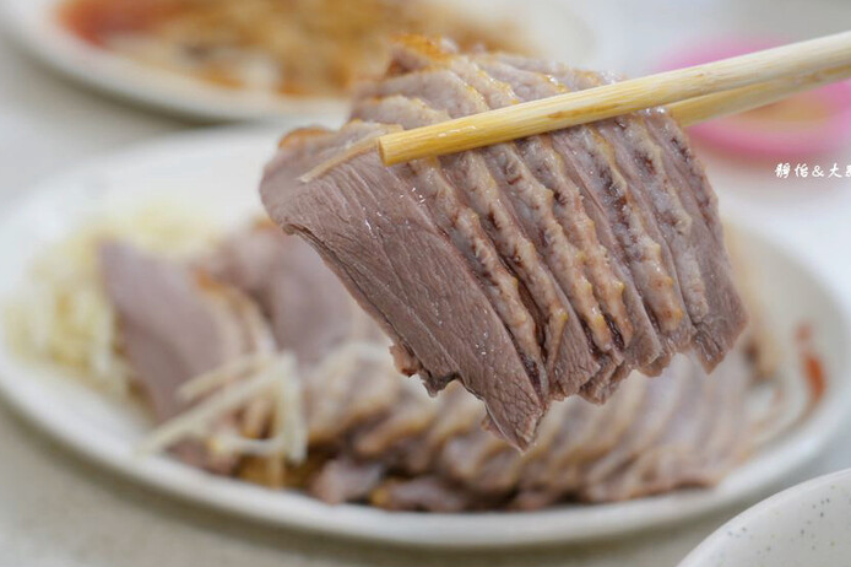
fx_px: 1418
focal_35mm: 60
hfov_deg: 33.4
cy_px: 230
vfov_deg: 22.6
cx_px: 408
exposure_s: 1/50
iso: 500
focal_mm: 49
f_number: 4
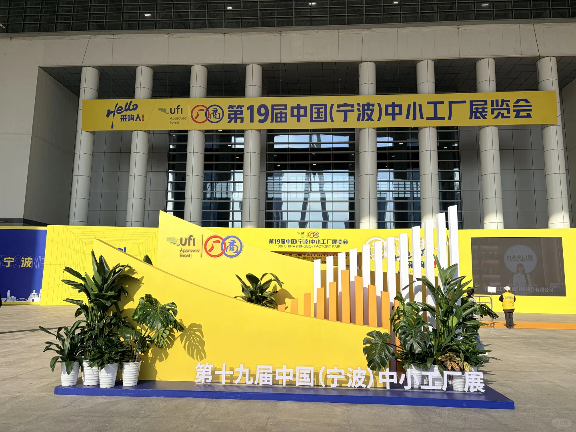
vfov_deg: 53.1
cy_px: 216
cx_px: 288
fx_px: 433
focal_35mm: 26
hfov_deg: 67.3
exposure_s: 1/3623
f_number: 1.6
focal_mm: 5.96
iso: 50
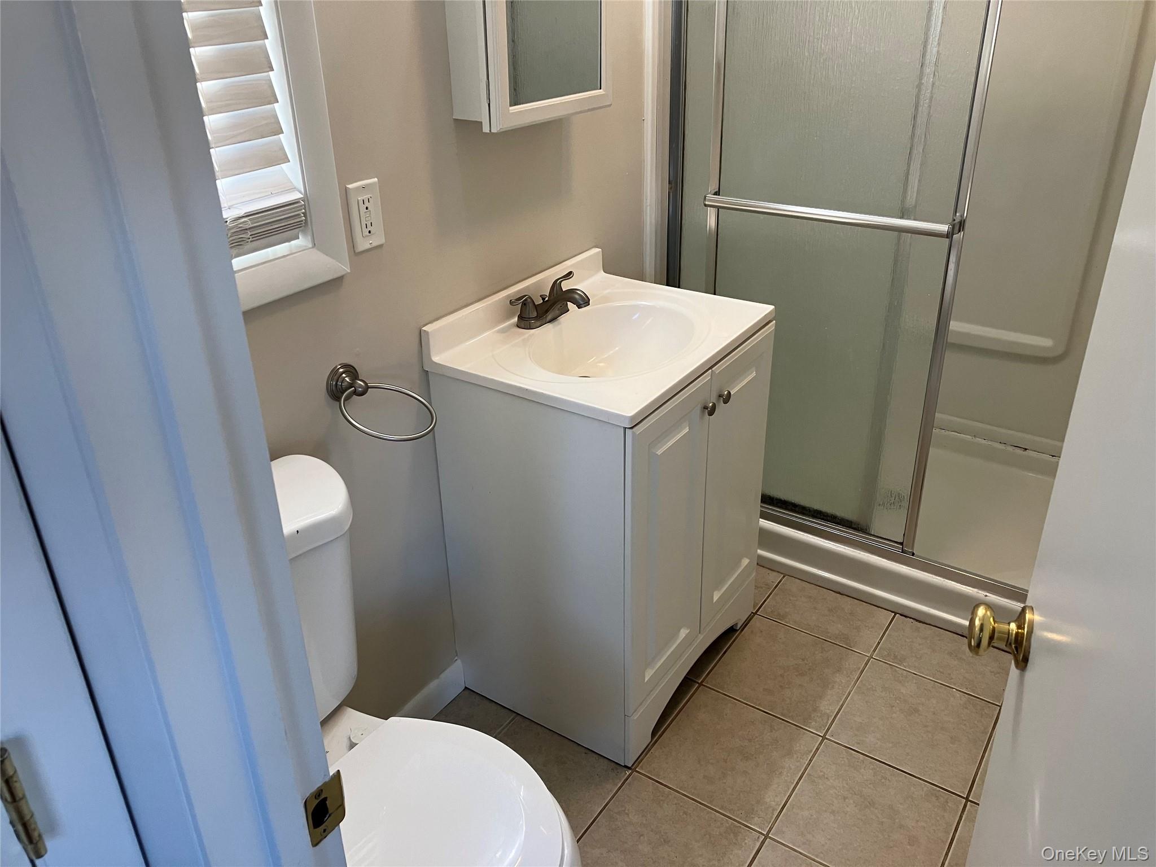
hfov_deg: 63.4
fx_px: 935
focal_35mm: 28
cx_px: 578
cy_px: 434
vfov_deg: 49.7
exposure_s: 1/60
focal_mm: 3.99
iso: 64
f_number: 1.8
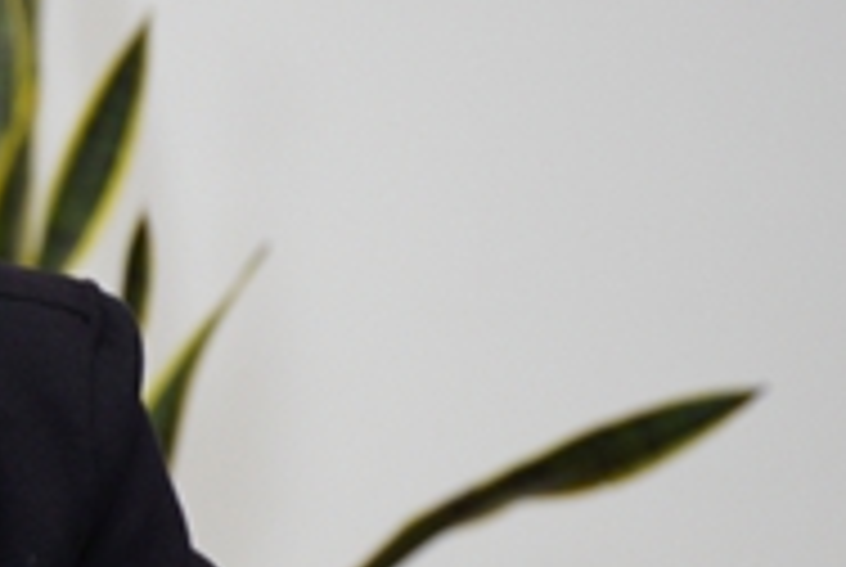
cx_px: -374
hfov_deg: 7.8
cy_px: 497
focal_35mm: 260
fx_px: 6120
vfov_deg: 5.3
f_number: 4
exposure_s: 1/40
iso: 2000
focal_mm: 70
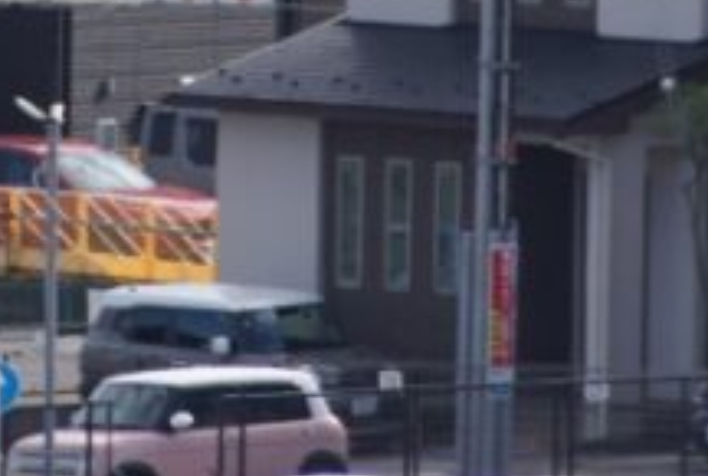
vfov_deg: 0.8
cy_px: 154
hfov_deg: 1.2
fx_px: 34980
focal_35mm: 1775
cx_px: 115
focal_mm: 250
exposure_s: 1/400
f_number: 6.3
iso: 125
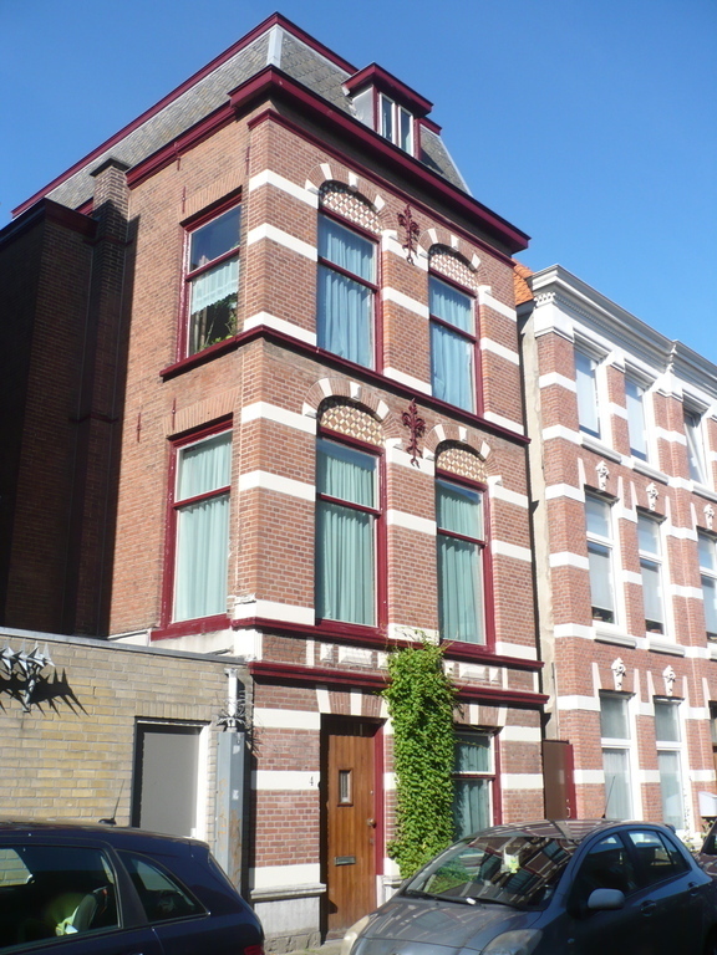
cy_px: 478
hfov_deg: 40.7
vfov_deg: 52.6
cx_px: 358
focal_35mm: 35
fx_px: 967
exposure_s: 1/160
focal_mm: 5.8
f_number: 8
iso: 100
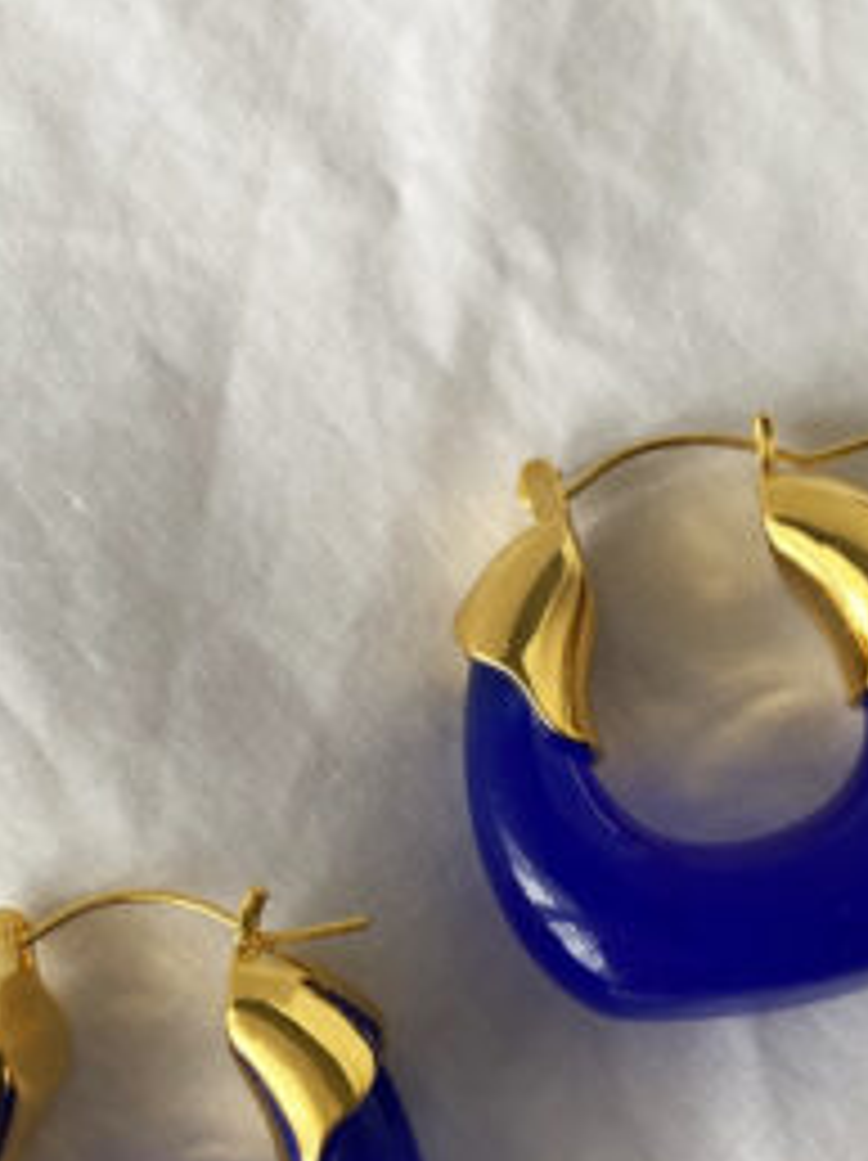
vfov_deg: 33.7
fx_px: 1875
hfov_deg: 26.1
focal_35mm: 56
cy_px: 875
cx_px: 454
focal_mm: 4.25
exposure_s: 1/122
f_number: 1.8
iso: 80
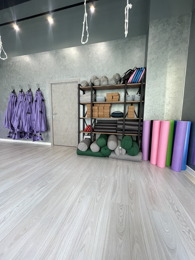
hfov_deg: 89.9
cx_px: 98
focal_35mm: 13
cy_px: 130
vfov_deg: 106.2
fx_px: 98
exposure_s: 1/100
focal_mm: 1.57
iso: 250
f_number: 1.8
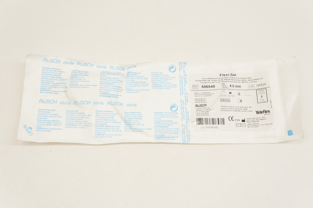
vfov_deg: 29.8
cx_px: 156
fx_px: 391
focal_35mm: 45
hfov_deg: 43.6
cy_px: 104
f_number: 6.3
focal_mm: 30
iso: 400
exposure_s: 1/80
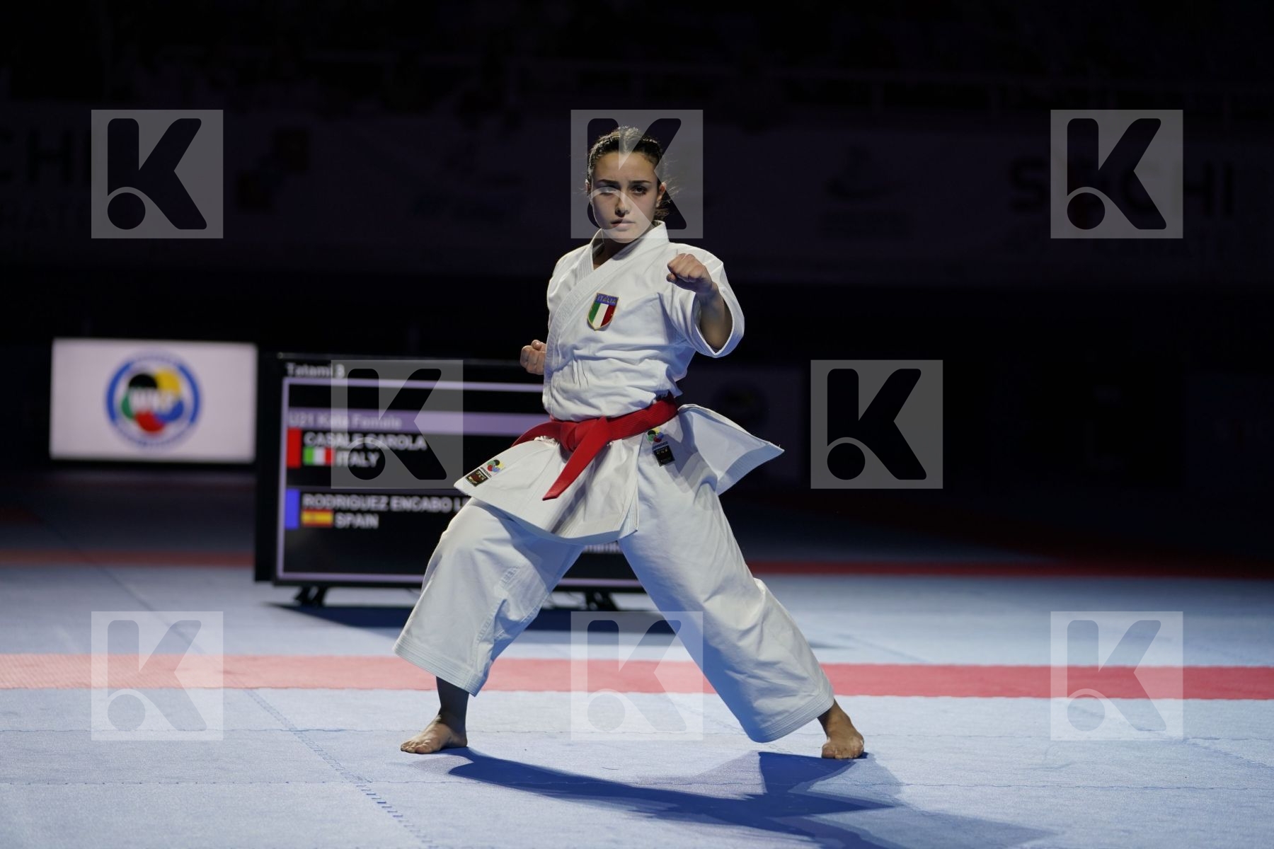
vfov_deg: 12.3
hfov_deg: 18.4
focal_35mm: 111
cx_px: 637
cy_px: 424
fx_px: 3928
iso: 400
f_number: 2.8
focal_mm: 111
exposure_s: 1/500
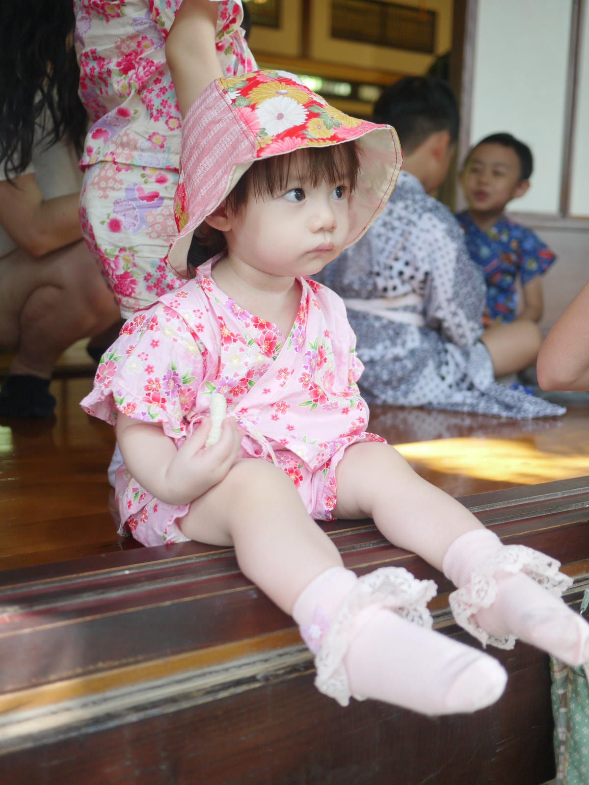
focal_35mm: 40
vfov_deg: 46.8
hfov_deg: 36.0
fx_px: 907
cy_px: 392
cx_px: 294
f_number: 1.7
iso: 160
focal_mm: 20
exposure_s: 1/125
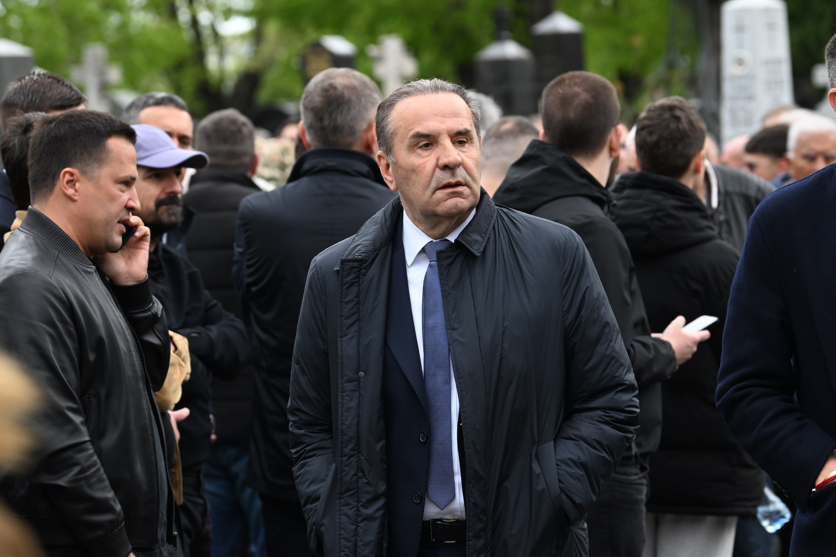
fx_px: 4667
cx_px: 430
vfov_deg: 6.8
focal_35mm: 201
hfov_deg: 10.2
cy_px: 403
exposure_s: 1/500
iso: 500
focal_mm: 130
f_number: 5
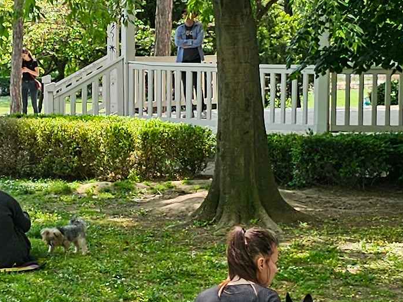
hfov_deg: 14.8
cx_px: 128
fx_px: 1548
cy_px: 211
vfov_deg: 11.1
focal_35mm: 133
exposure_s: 1/297
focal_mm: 6.3
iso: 10
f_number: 1.7
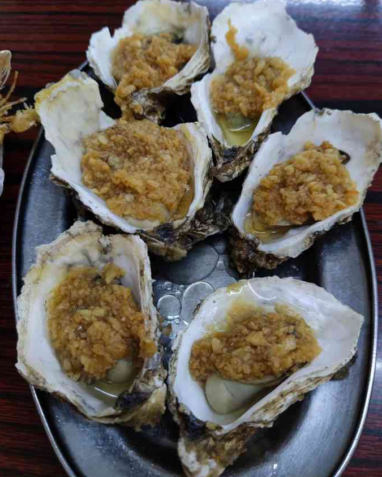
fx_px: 381
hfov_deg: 53.2
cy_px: 231
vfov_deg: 64.0
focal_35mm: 27
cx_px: 195
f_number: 1.85
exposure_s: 1/50
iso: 281
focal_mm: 6.78
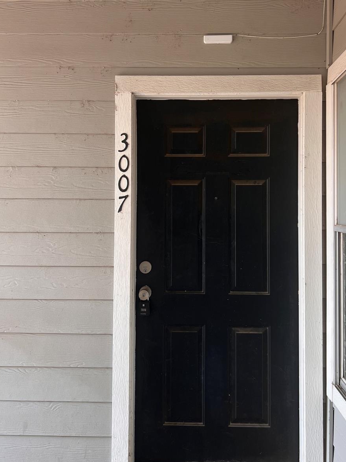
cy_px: 194
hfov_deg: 41.7
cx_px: 189
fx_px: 453
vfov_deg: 53.7
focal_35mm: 34
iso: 32
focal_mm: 5.7
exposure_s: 1/128
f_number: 1.5
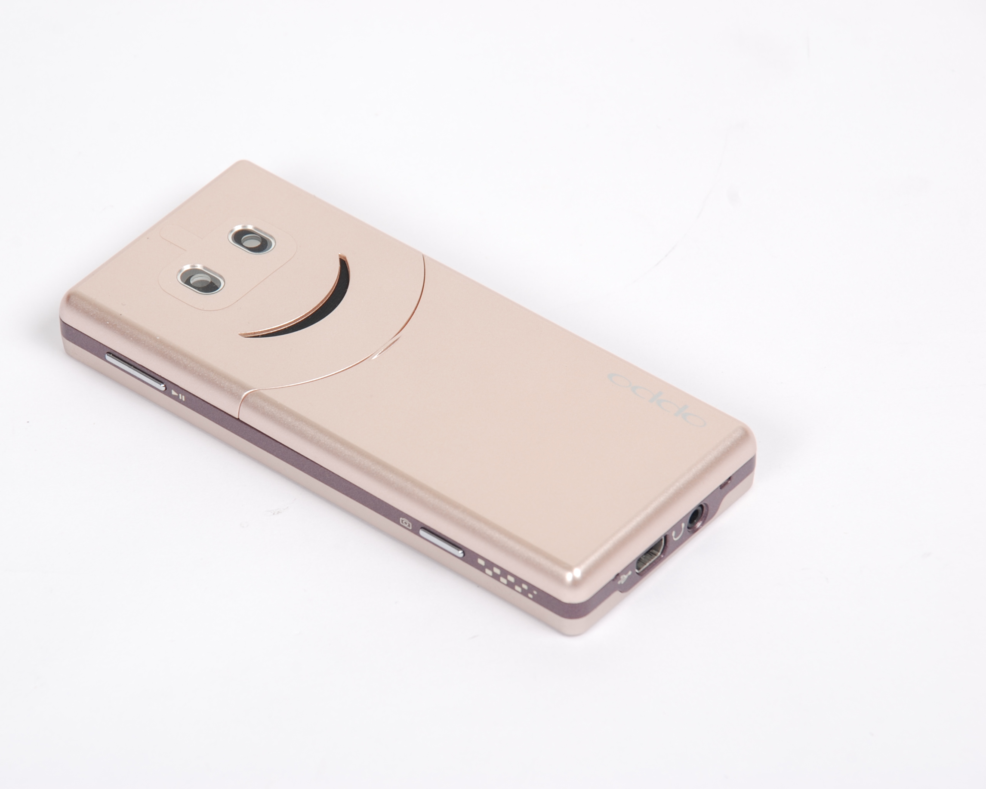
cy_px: 382
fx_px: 7022
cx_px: 385
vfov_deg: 6.4
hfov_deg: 8.0
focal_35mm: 241
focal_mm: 135
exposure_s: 1/125
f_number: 13
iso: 100
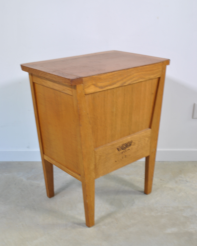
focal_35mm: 44
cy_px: 130
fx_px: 321
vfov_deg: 42.0
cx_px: 99
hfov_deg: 34.2
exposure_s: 1/20
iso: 200
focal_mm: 26
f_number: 7.1
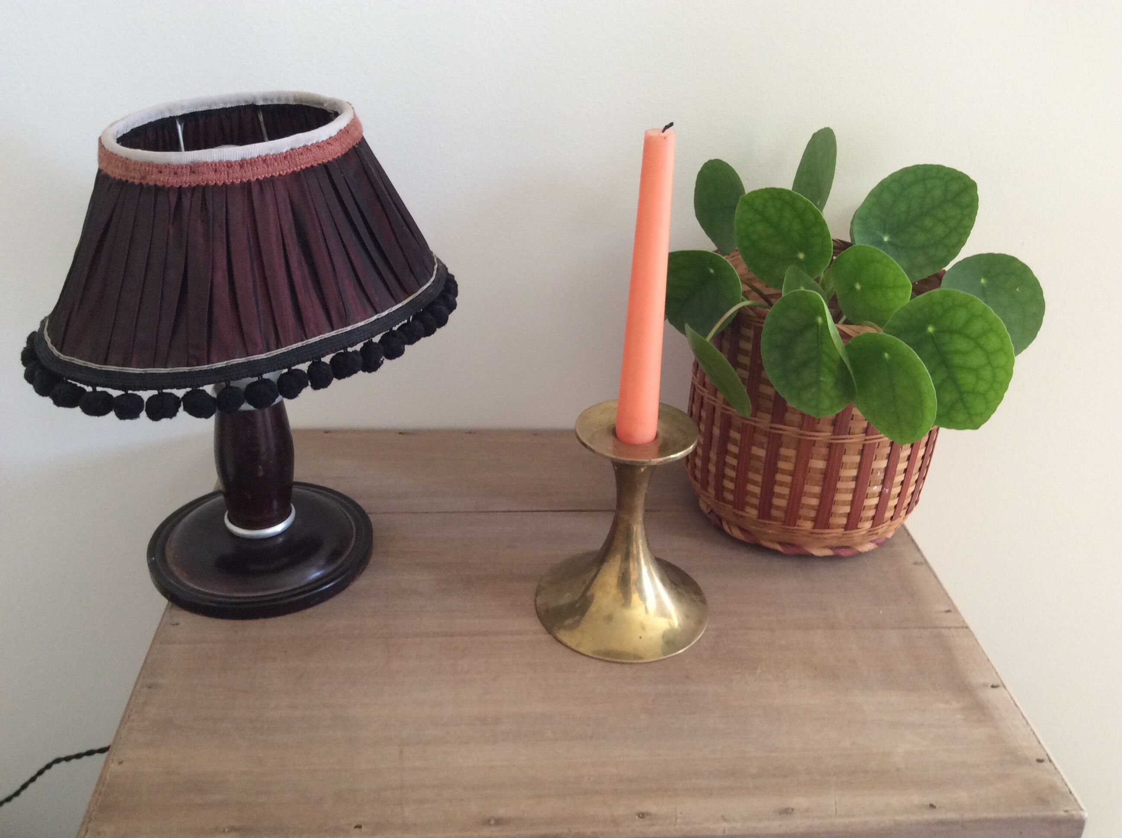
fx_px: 1036
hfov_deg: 56.9
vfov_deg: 44.1
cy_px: 419
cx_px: 561
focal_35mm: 32
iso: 80
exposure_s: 1/25
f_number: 2.4
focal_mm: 3.3
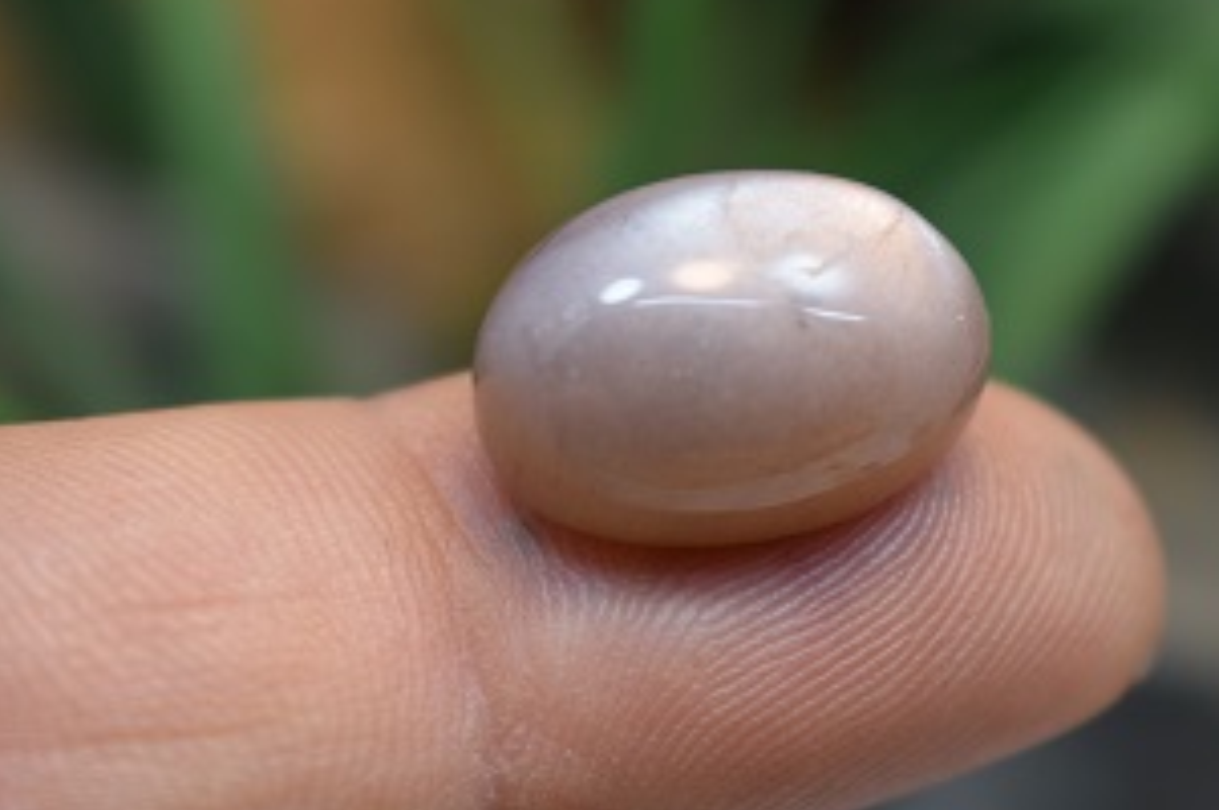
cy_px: 316
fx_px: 3709
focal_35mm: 110
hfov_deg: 18.6
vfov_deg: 12.5
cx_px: 790
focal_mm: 55
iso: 400
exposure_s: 1/125
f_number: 5.6
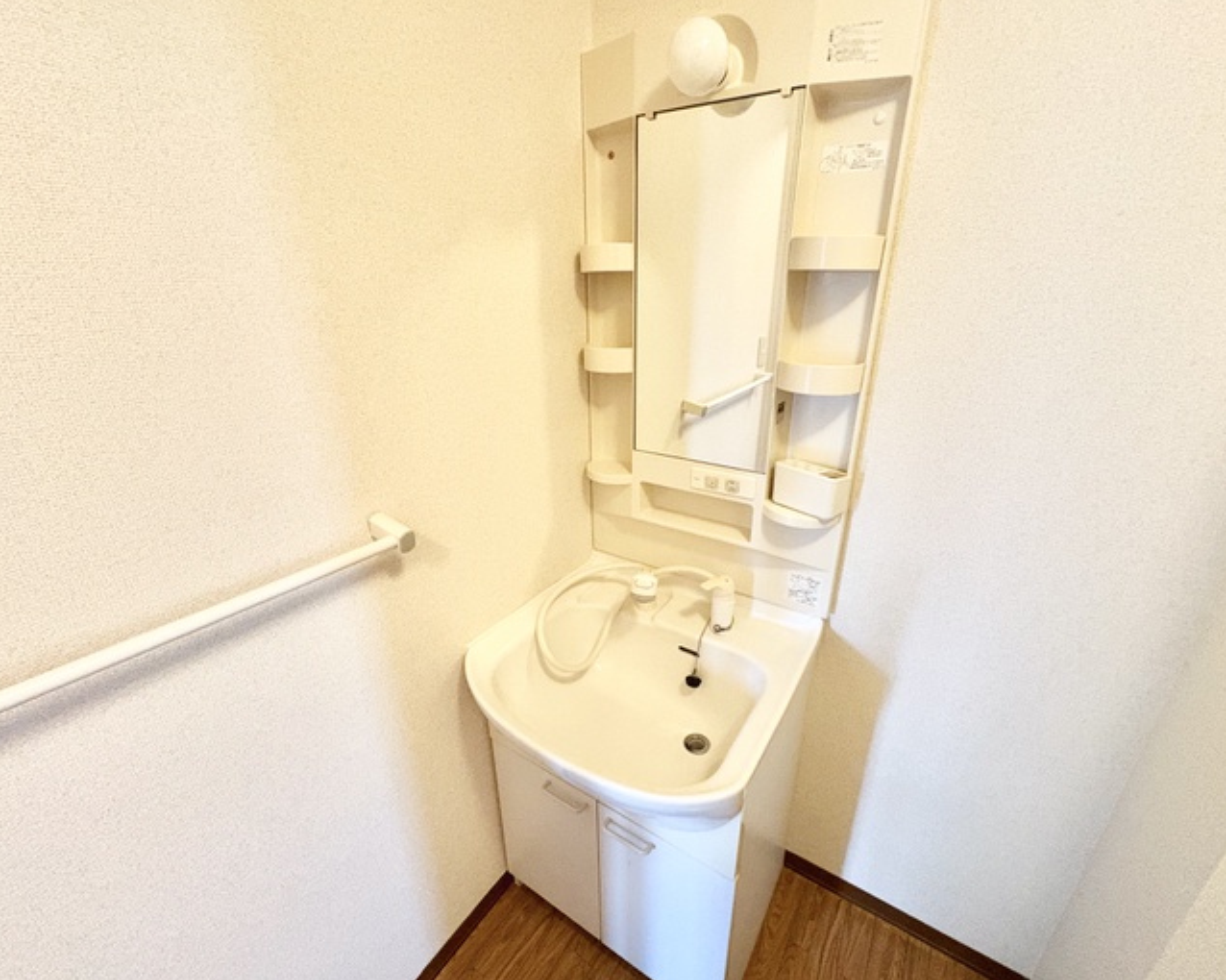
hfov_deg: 96.8
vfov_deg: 84.0
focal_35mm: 15
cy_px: 501
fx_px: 544
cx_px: 628
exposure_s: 1/60
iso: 500
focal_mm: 2.22
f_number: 2.2
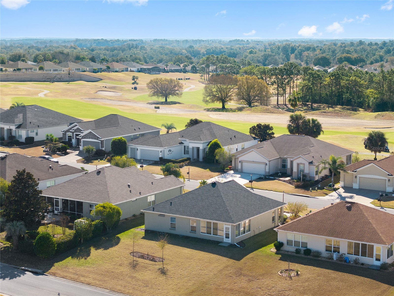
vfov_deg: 21.0
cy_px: 148
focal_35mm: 70
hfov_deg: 27.8
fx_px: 797
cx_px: 197
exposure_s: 1/30
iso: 100
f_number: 2.8
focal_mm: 19.35
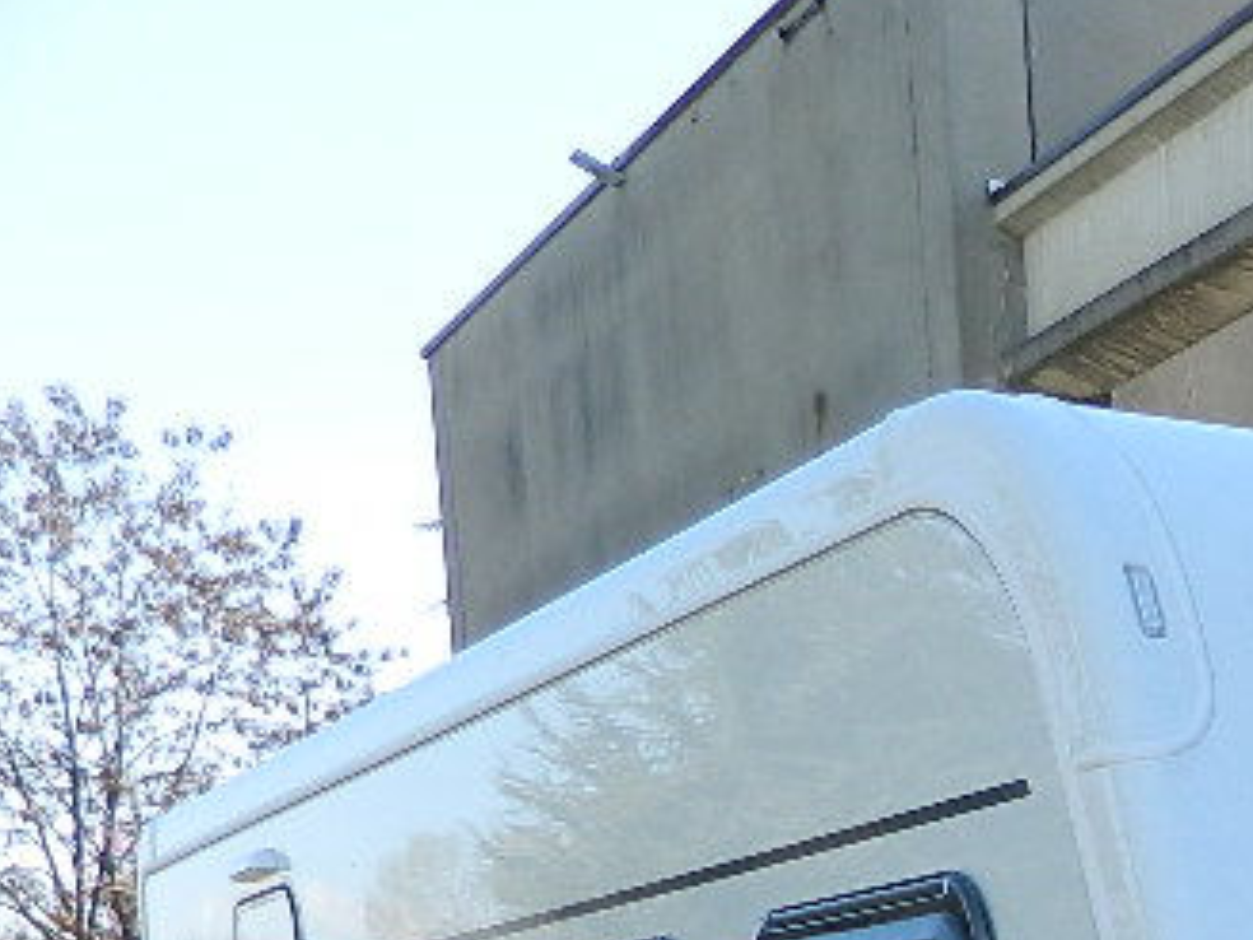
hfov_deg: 20.8
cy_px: 1448
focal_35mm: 78
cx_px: 1941
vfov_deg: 16.9
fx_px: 2823
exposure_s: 1/320
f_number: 3.1
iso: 80
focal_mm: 4.5
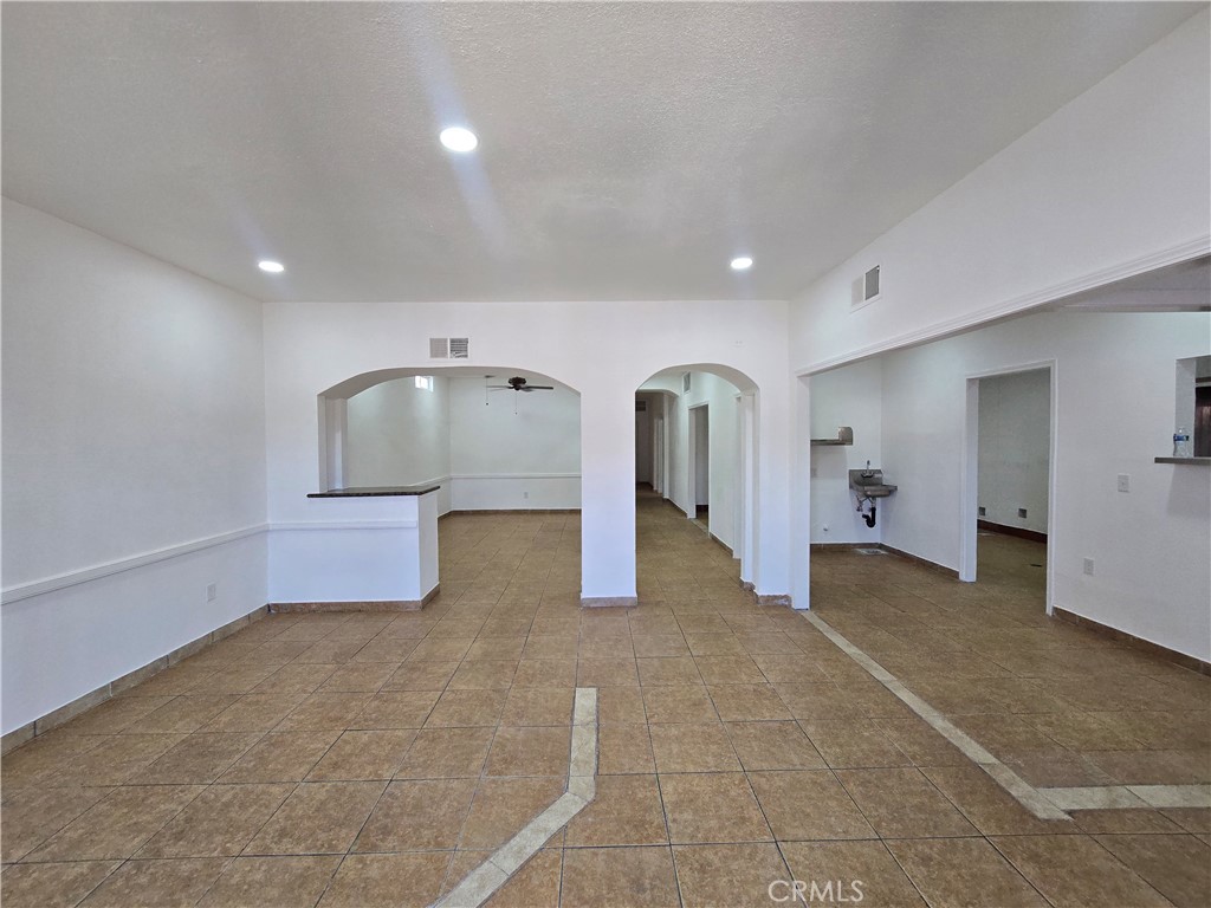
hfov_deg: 106.2
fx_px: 455
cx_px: 606
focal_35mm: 13
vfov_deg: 89.9
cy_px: 454
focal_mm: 2.2
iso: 100
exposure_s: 1/60
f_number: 2.2
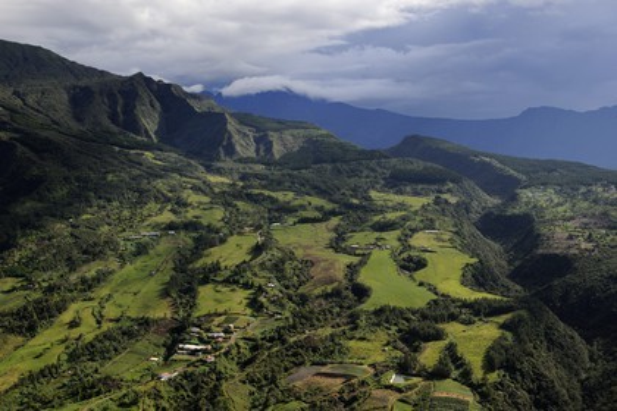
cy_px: 206
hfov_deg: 50.7
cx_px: 308
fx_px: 651
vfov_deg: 35.1
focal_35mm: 38
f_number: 9
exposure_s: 1/1000
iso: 800
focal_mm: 38
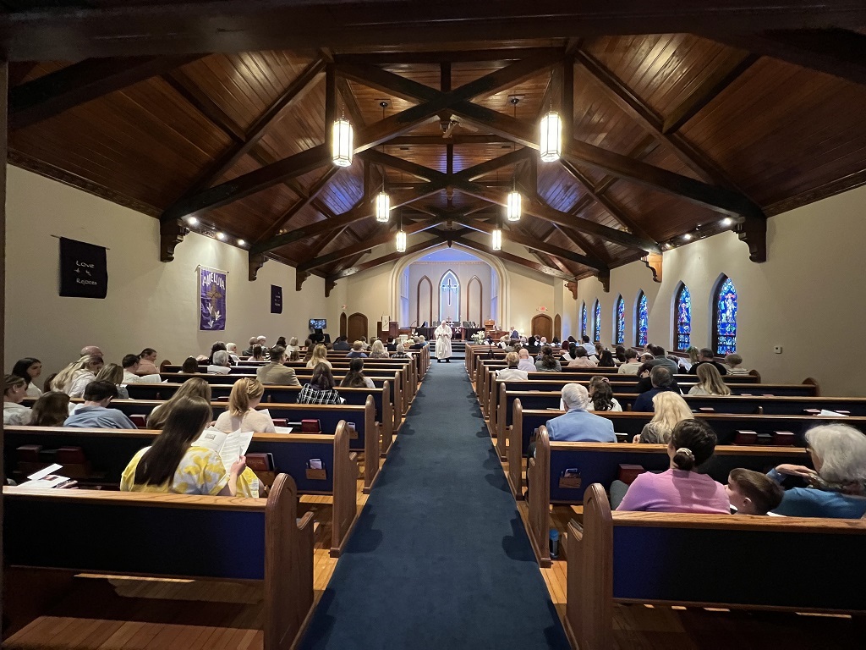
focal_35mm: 13
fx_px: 325
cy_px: 325
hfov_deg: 106.2
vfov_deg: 89.9
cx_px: 433
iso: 800
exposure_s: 1/60
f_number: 1.8
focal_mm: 1.57
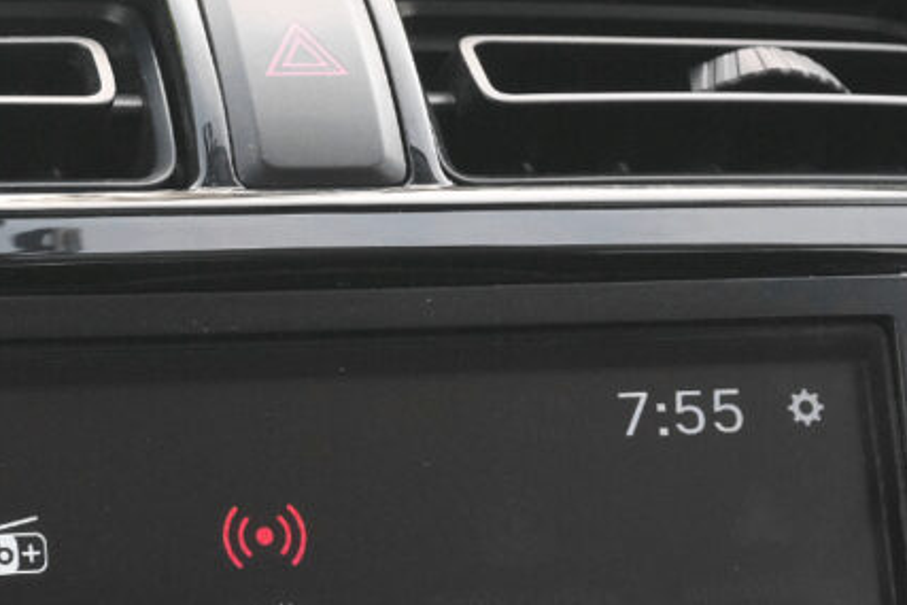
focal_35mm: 115
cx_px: 401
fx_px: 2898
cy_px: 719
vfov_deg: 11.7
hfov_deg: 17.8
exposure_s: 1/200
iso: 2000
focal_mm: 32.3
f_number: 9
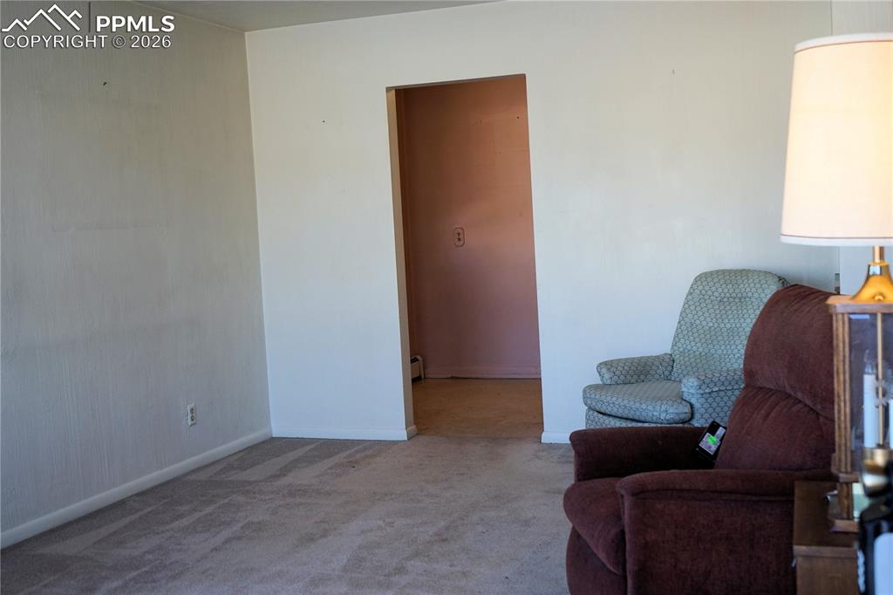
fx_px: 1066
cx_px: 446
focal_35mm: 43
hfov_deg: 45.4
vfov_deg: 31.2
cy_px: 298
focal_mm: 43
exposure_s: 1/160
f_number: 4.5
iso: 500
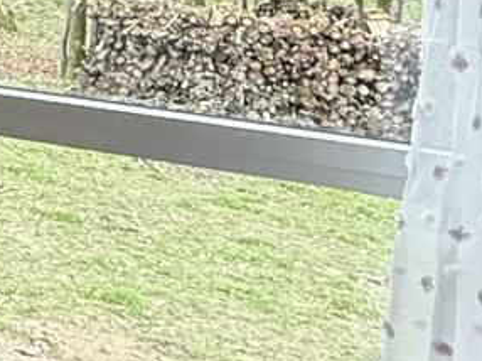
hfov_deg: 15.9
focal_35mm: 94
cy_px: -184
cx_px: -509
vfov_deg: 14.6
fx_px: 1308
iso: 500
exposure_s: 1/60
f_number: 2.2
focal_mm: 2.22
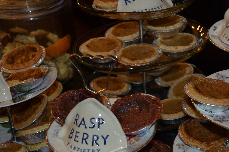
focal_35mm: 71
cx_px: 134
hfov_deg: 28.4
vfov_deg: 19.2
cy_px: 86
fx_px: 452
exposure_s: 1/60
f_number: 4.2
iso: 800
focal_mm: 32
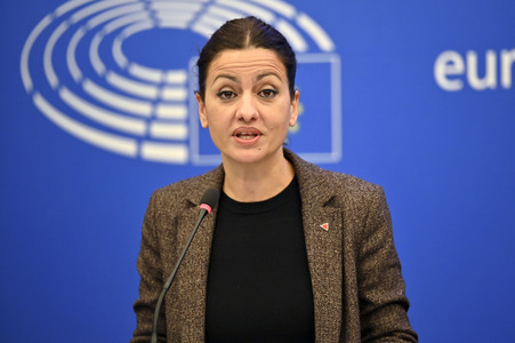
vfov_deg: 6.9
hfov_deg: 10.3
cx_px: 258
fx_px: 2859
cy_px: 172
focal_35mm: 200
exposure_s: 1/160
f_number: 2.8
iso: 640
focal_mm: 200
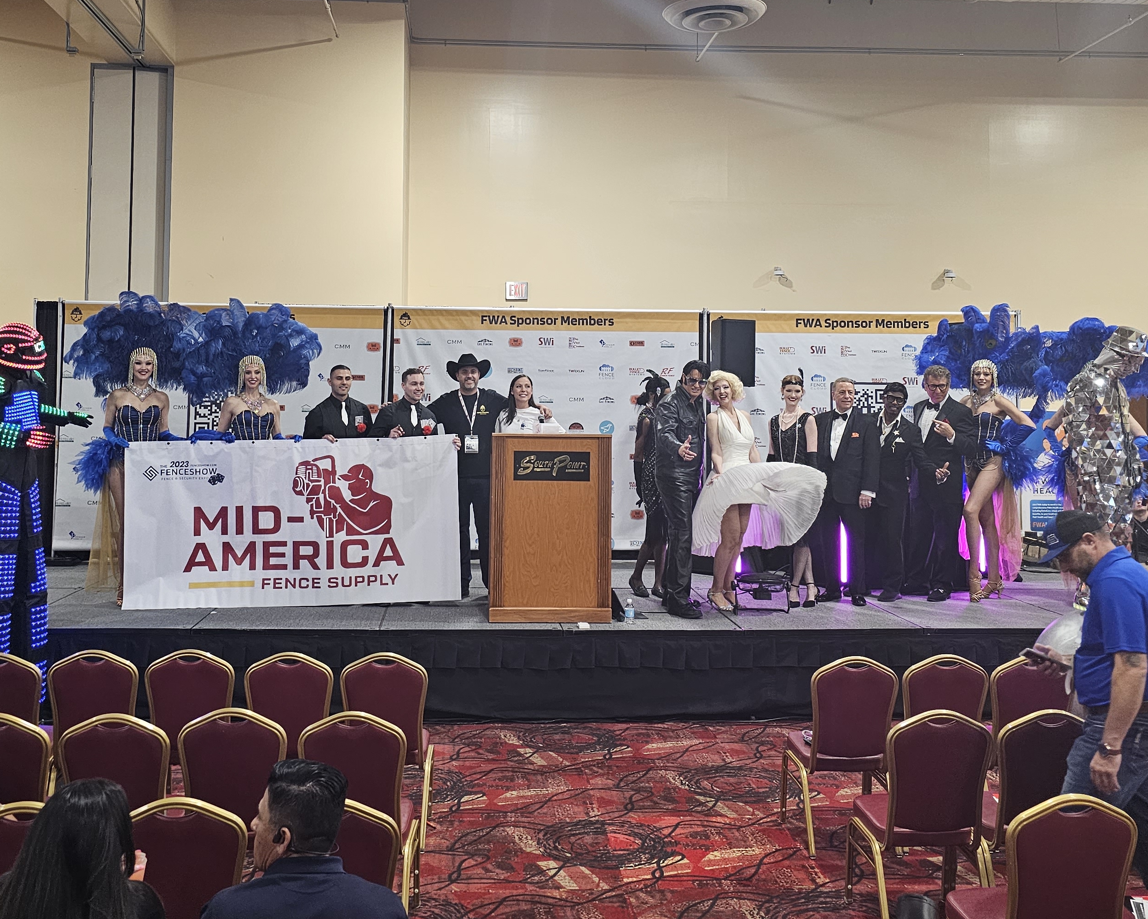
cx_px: 540
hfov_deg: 50.2
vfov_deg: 40.8
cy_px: 325
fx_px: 1223
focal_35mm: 36
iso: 400
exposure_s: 1/120
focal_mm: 6.3
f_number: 1.7
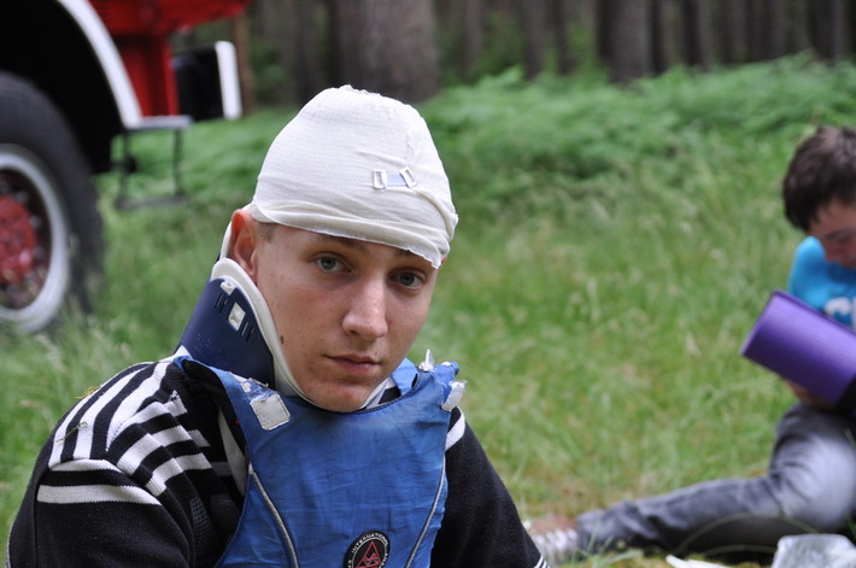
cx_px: 428
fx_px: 1959
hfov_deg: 24.7
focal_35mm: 82
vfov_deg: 16.5
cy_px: 284
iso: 500
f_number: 3.8
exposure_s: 1/500
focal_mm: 55
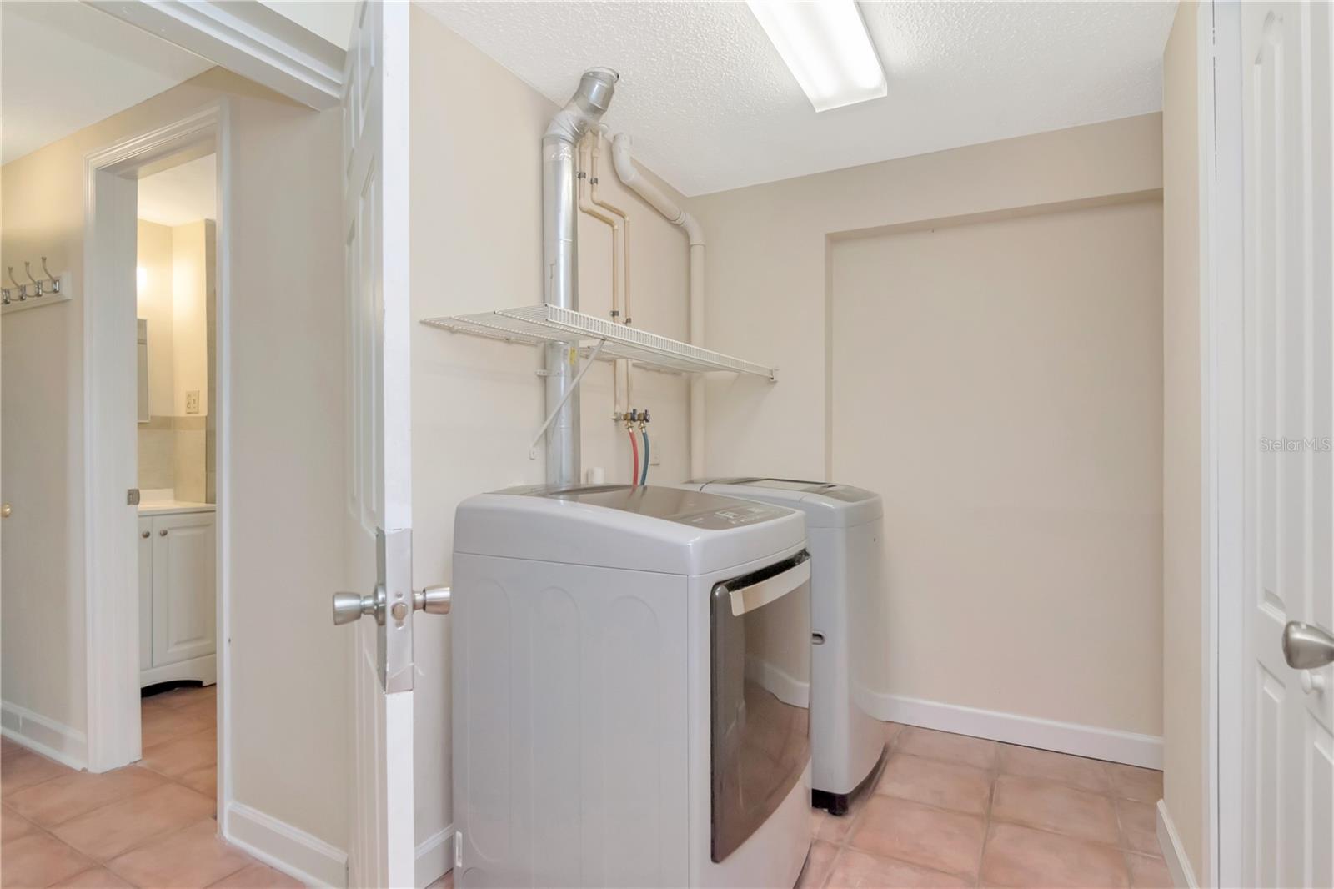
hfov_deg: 90.0
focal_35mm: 18
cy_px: 444
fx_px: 667
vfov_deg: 67.4
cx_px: 667
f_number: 10
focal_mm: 12
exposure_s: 1/80
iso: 1000
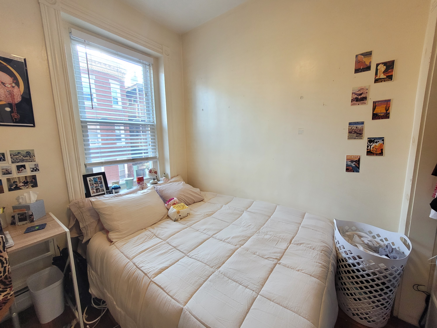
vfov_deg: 89.9
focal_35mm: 13
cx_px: 218
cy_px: 164
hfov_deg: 106.2
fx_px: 164
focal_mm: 1.74
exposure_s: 1/59
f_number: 2.2
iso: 200
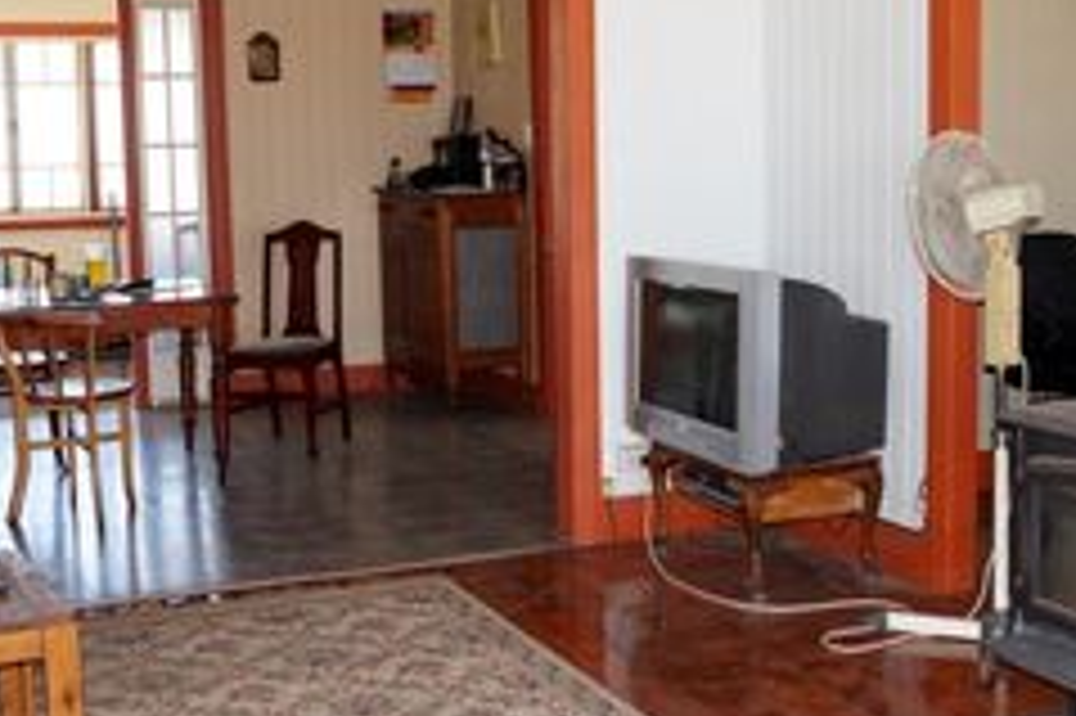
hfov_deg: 37.5
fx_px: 1583
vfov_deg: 25.4
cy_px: 290
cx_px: 572
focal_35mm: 53
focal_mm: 18
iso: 2500
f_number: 4
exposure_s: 1/160
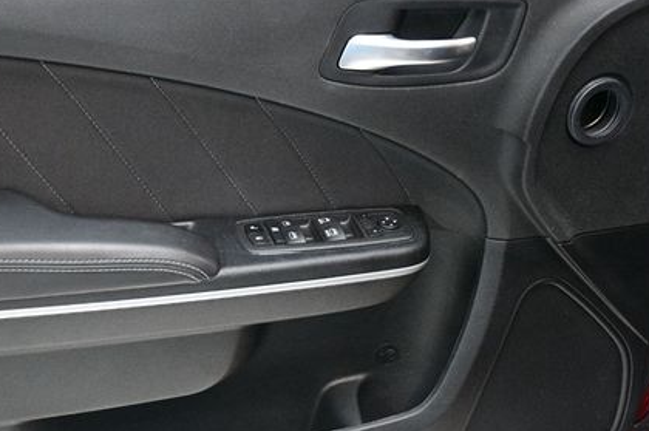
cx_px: 224
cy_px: 221
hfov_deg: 32.7
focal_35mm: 61
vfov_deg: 22.2
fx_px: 1098
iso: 4000
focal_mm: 27
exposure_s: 1/60
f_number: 4
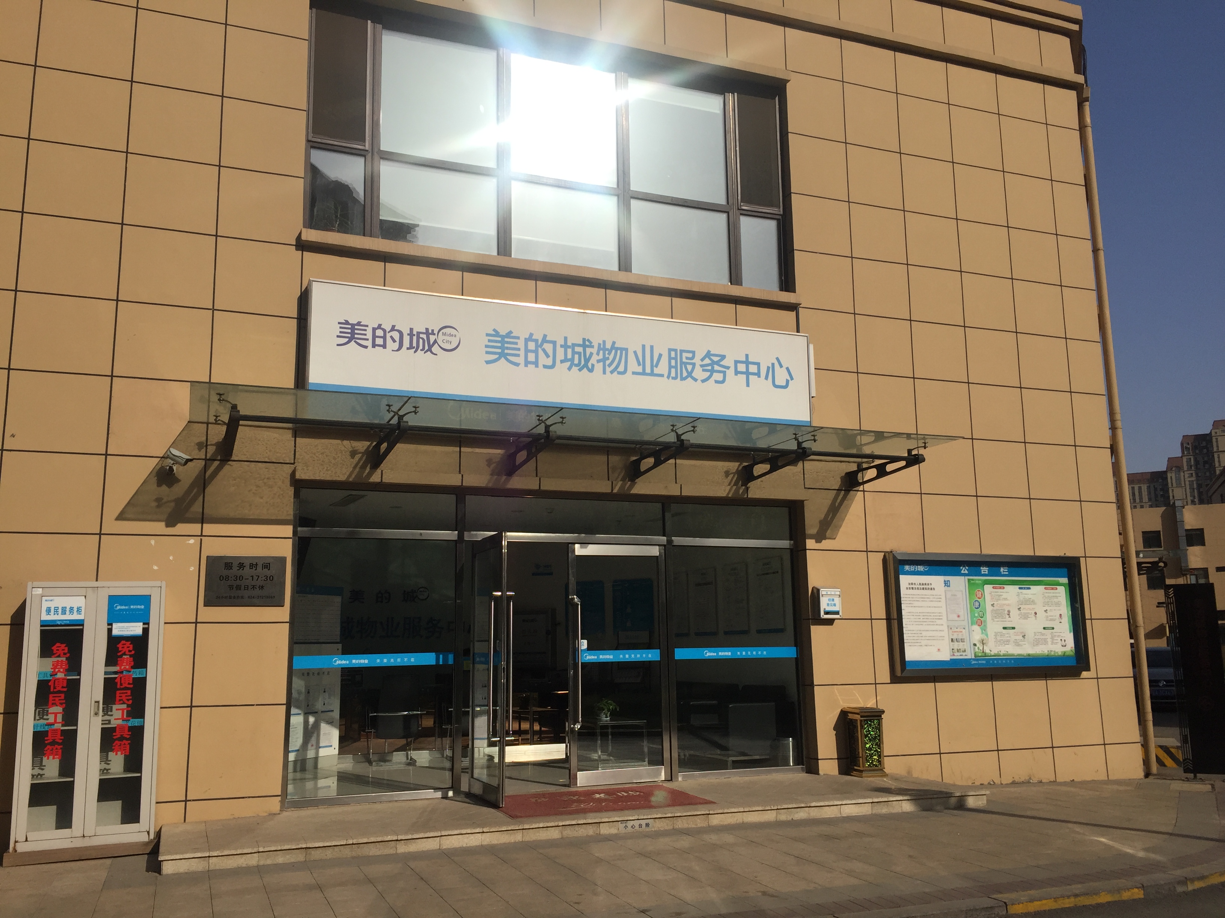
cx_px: 612
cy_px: 459
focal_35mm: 29
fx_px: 1026
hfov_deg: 61.7
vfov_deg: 48.2
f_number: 2.2
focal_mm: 4.15
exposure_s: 1/4950
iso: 32
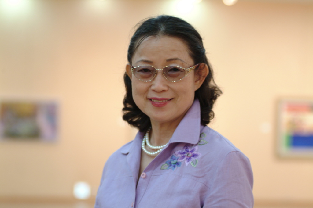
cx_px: 156
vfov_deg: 11.6
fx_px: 1030
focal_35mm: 118
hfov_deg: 17.3
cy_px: 104
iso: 400
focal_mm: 79
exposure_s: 1/30
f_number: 2.8
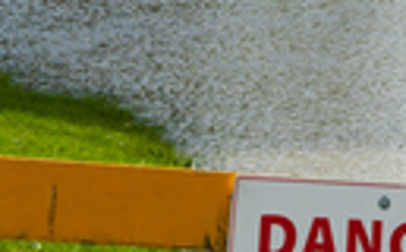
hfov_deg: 7.3
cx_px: 285
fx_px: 3169
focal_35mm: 287
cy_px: 135
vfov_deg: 4.6
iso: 250
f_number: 13
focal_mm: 50
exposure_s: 1/180
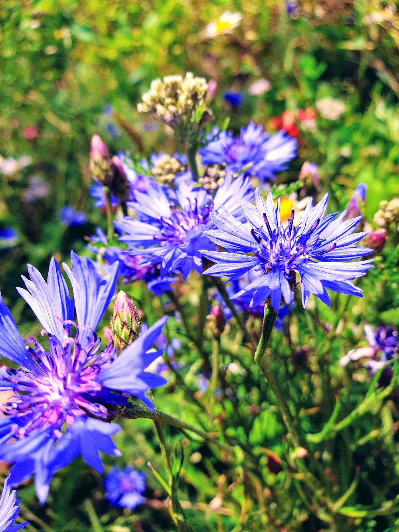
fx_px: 400
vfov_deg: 67.3
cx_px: 200
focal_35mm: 26
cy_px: 266
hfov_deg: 53.1
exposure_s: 1/874
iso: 50
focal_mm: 4.3
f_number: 2.4
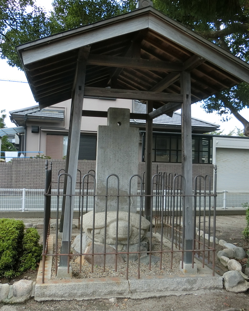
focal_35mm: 33
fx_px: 304
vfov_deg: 54.2
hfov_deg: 44.5
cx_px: 116
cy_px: 157
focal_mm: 4.5
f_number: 3.5
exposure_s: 1/200
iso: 80
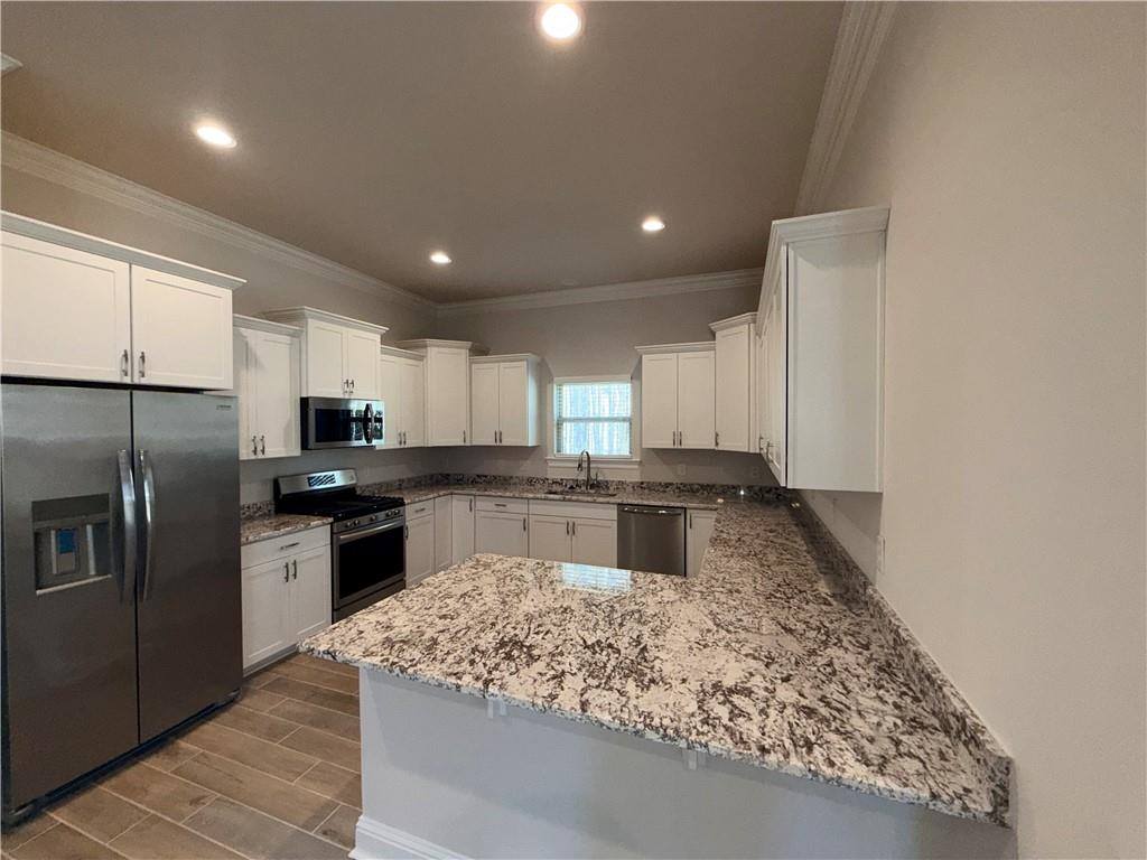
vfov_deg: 85.7
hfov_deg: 102.1
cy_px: 430
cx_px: 574
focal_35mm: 14
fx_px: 464
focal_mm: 2.22
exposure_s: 1/120
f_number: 2.2
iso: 100
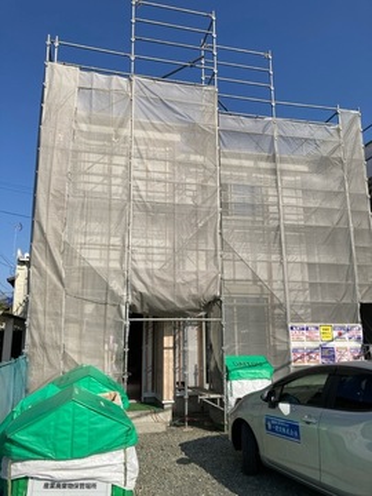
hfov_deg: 49.7
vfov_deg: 63.4
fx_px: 401
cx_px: 186
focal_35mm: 28
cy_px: 248
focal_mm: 3.99
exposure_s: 1/2857
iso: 20
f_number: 1.8
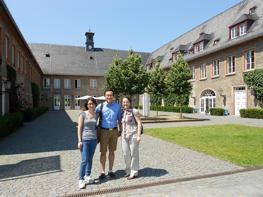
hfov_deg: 67.3
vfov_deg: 53.1
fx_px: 198
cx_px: 132
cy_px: 98
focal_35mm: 26
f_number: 3.2
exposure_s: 1/640
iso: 80
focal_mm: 4.6
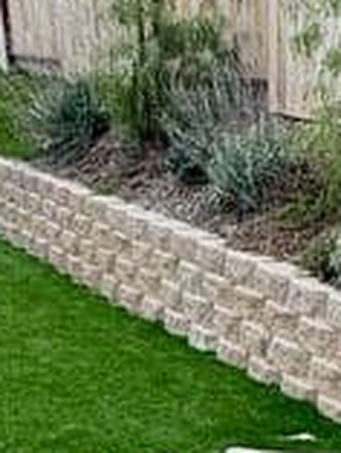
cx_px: 165
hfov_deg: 16.6
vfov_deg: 20.1
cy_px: 591
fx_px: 1167
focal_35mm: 89
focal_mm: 2.22
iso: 40
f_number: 2.2
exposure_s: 1/265
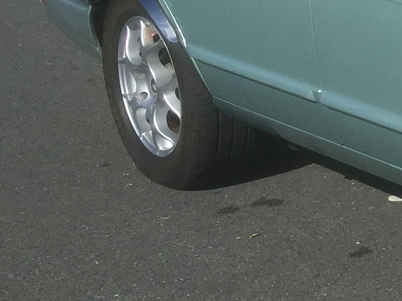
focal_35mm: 123
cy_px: 94
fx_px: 1428
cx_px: 811
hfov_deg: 13.6
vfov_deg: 12.0
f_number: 2.2
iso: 32
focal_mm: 4.15
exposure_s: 1/2825
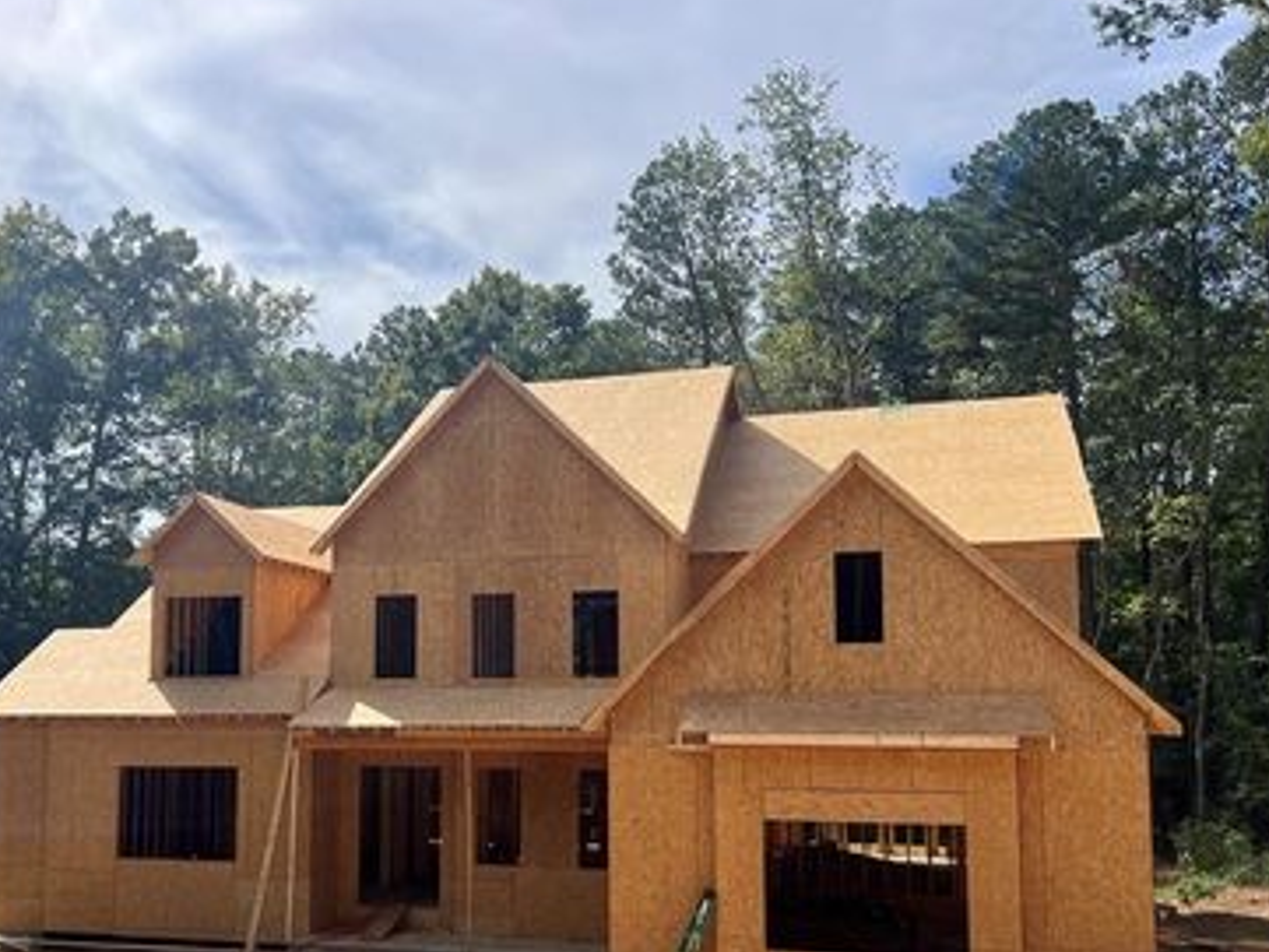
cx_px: 513
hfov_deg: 51.0
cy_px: 602
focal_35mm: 36
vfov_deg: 39.4
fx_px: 1320
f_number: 1.5
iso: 50
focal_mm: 5.7
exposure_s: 1/3831
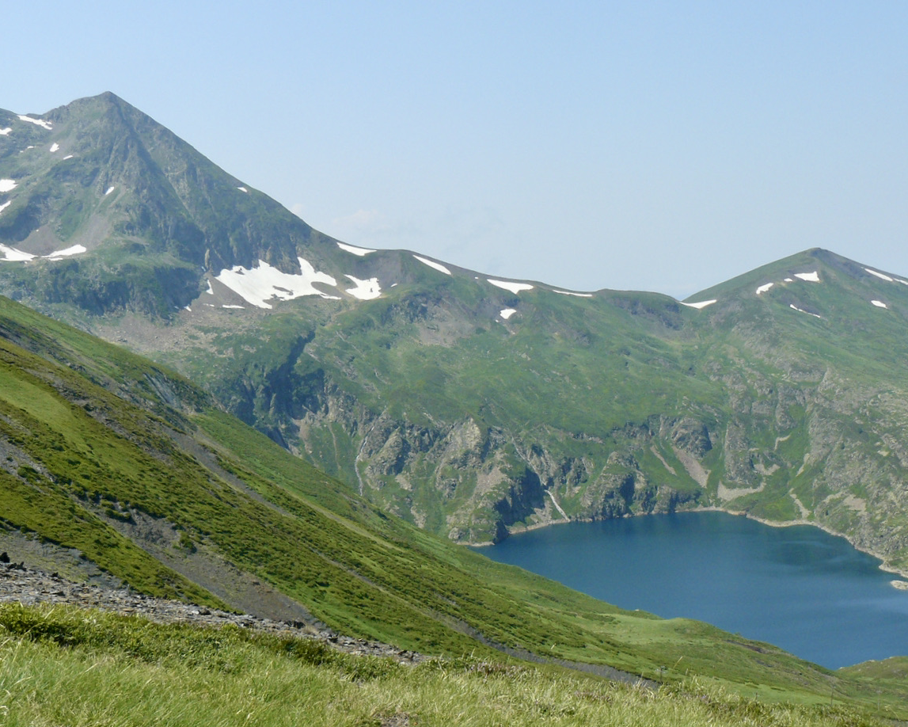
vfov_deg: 36.5
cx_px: 477
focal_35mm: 41
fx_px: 1102
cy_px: 385
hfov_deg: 44.8
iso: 100
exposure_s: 1/320
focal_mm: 6
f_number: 5.6
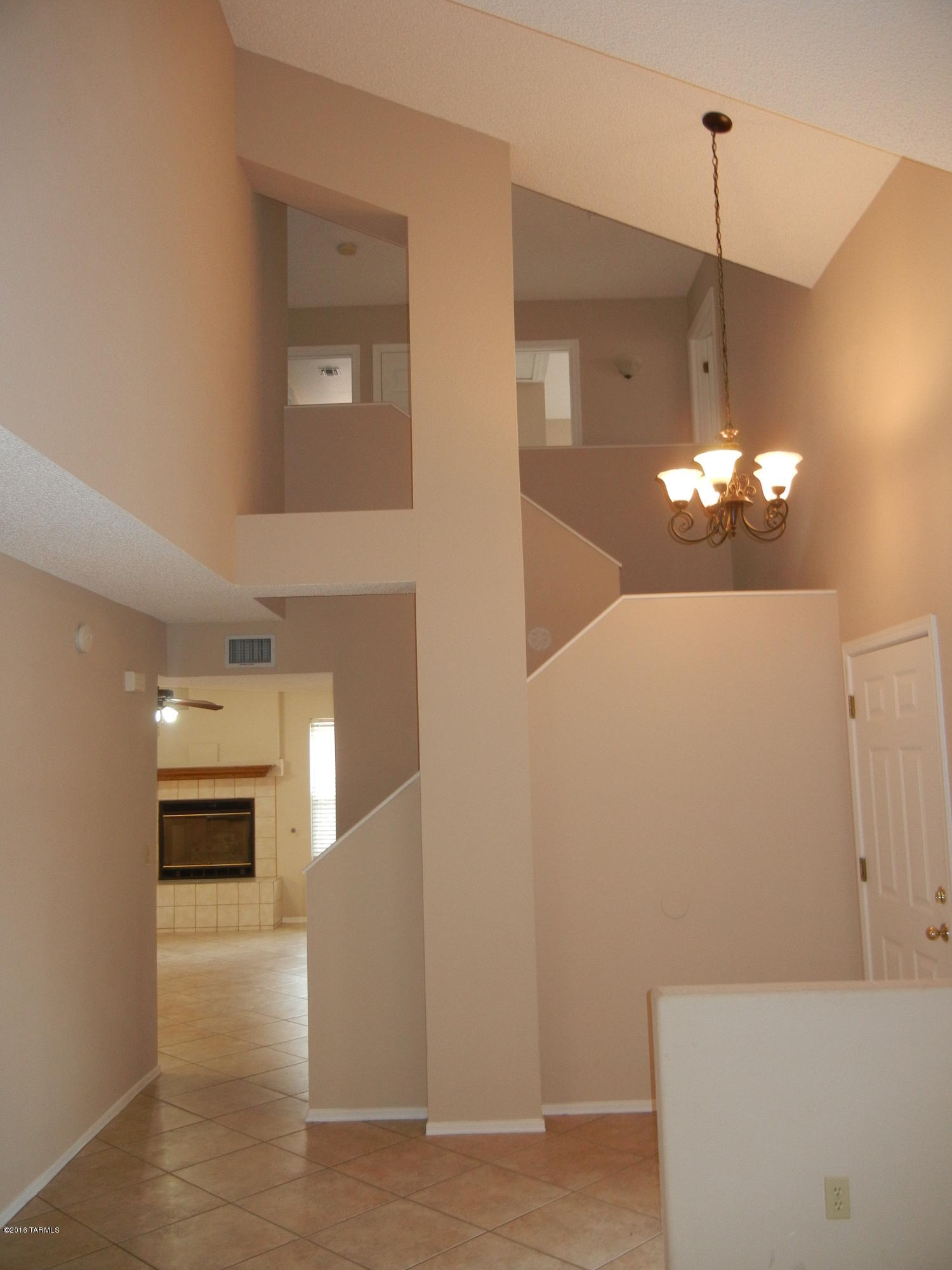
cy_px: 635
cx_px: 476
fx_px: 1100
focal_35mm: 30
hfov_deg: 46.8
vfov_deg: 60.0
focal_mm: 5.4
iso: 200
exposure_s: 1/30
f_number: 3.5
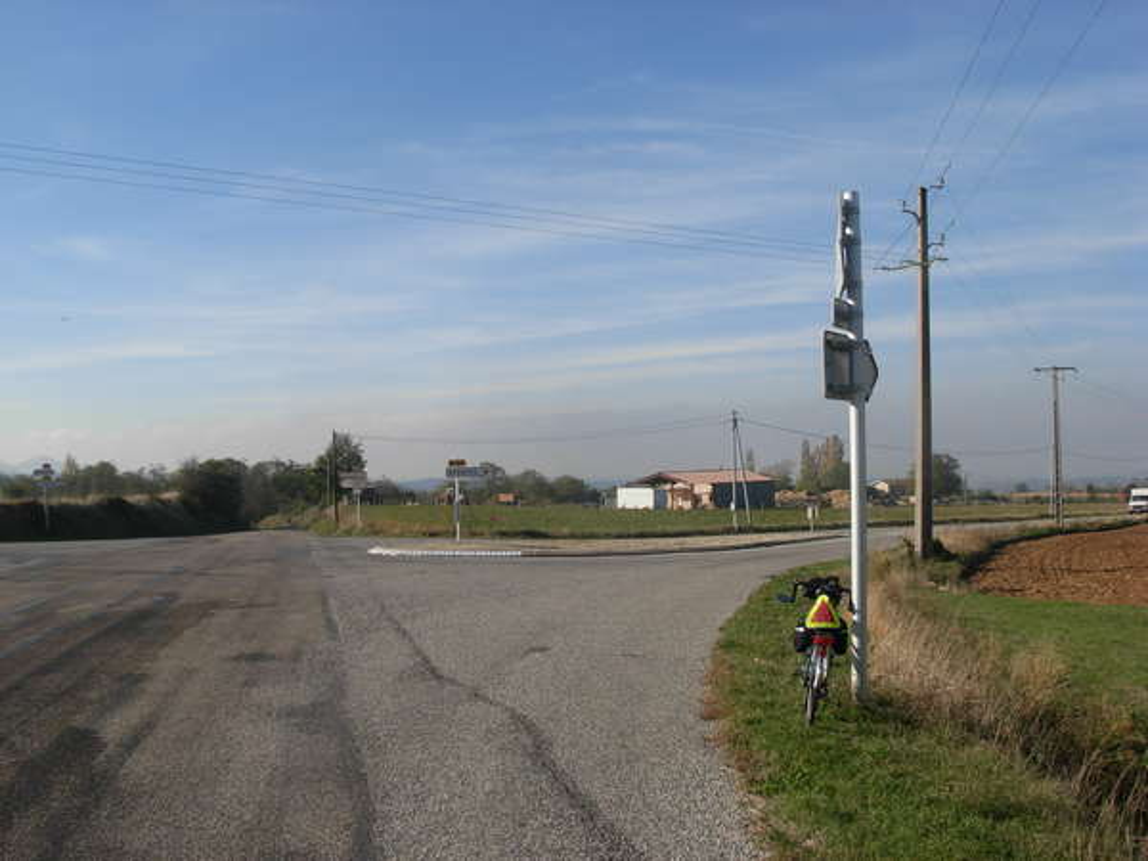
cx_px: 574
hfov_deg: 49.0
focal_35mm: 38
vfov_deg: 37.7
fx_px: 1260
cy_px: 430
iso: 79
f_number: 4.9
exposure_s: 1/664
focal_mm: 6.3
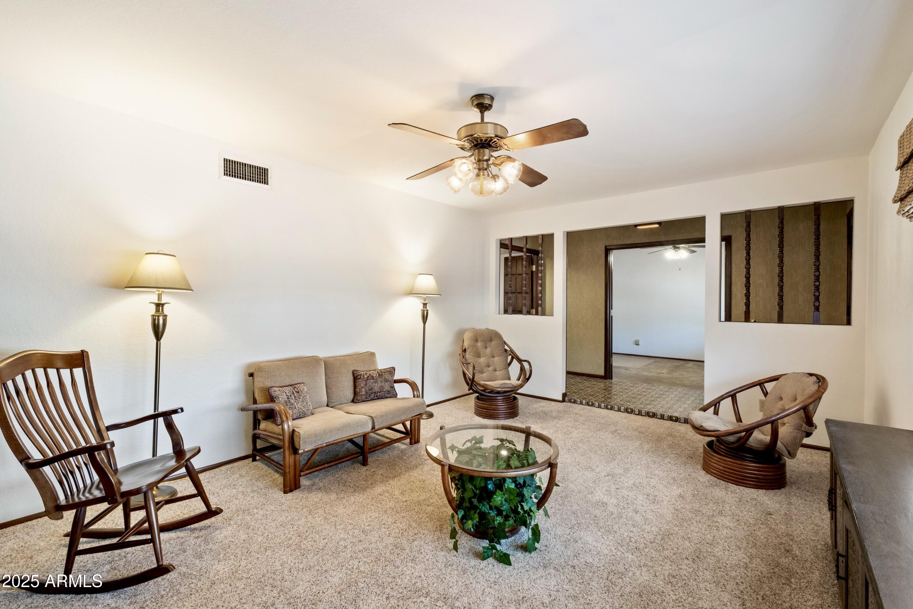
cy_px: 304
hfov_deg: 100.4
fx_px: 380
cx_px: 456
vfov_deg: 77.3
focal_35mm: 15
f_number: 8
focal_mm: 10
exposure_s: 1
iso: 320
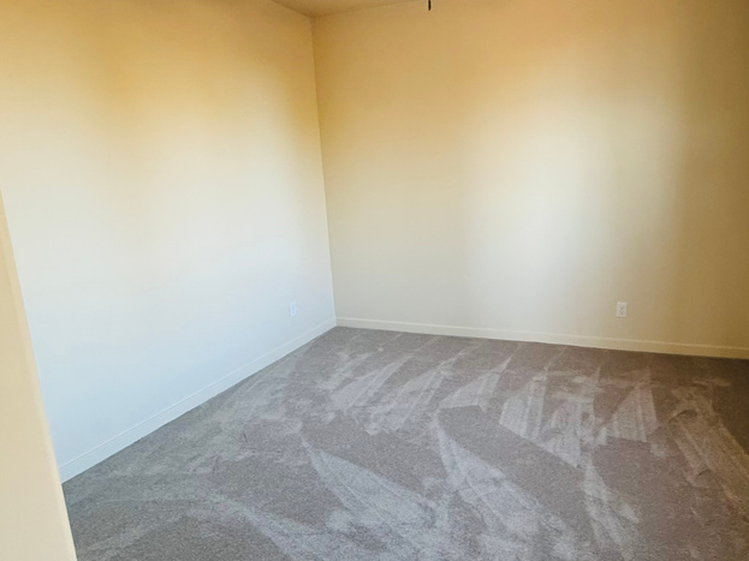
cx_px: 452
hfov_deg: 73.1
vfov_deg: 58.8
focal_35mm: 23
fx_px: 498
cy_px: 259
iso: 320
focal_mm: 2.22
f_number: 2.2
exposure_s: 1/97
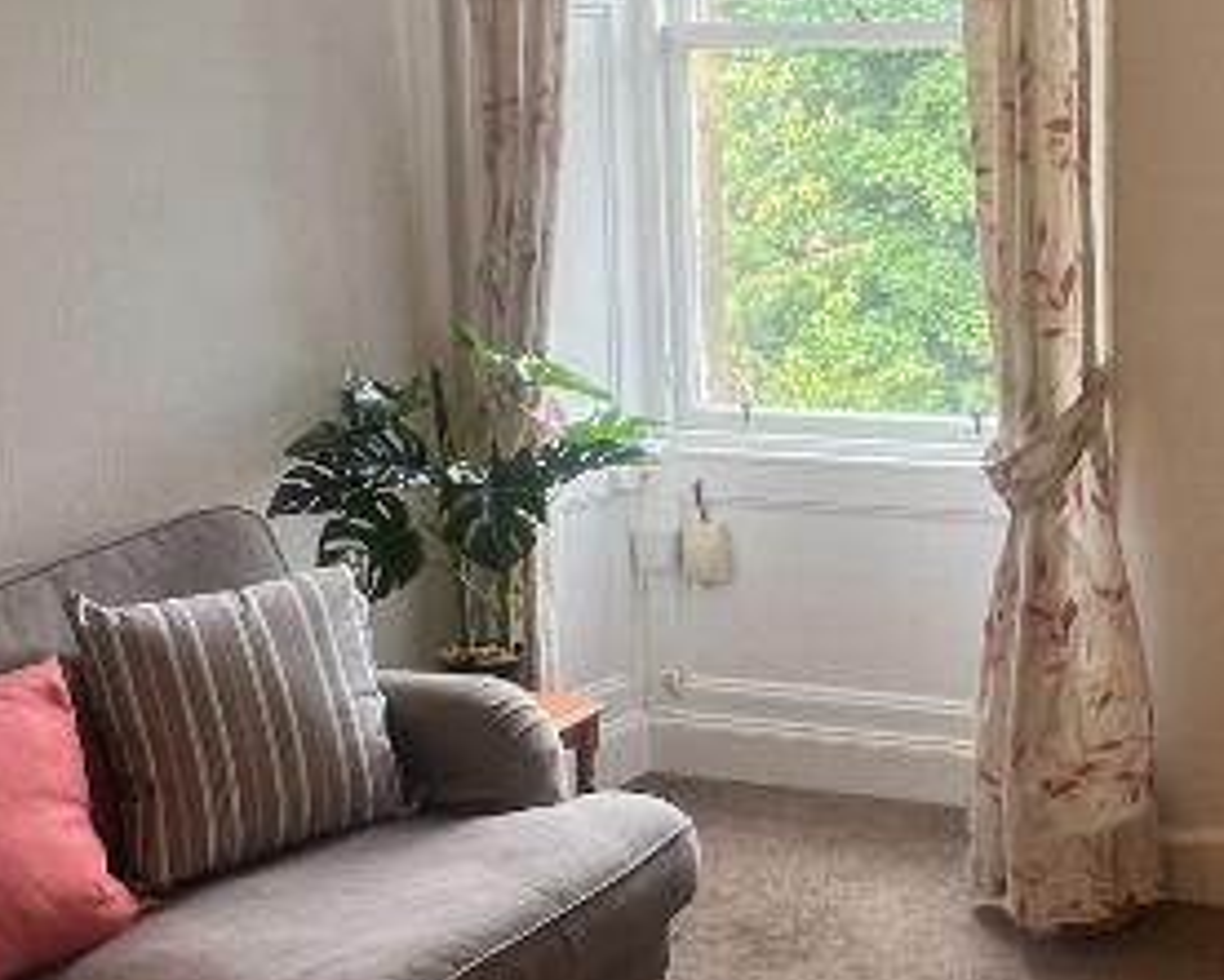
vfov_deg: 32.0
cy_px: 412
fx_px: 1703
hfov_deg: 36.4
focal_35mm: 47
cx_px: 1157
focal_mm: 1.57
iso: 100
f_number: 1.8
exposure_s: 1/99
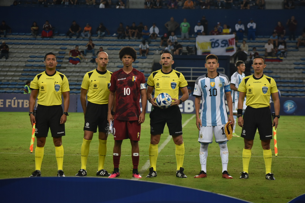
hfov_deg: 11.7
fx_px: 1483
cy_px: 101
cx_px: 153
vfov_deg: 7.8
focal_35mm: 175
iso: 800
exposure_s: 1/400
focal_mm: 116
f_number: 4.8
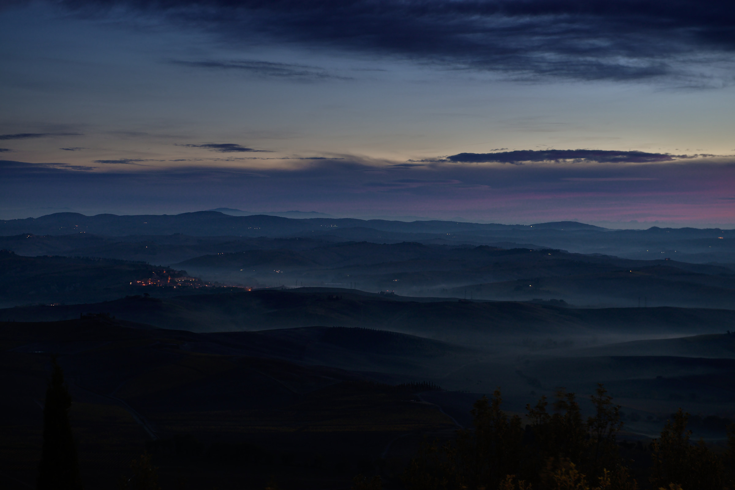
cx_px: 368
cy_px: 245
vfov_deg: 19.4
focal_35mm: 70
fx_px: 1429
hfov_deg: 28.8
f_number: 5
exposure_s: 1/2
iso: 640
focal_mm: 70
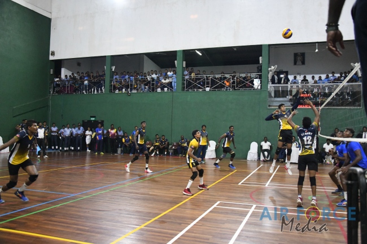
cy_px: 122
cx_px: 184
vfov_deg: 41.1
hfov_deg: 58.7
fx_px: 326
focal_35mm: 32
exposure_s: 1/320
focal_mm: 32
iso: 12800
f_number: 4
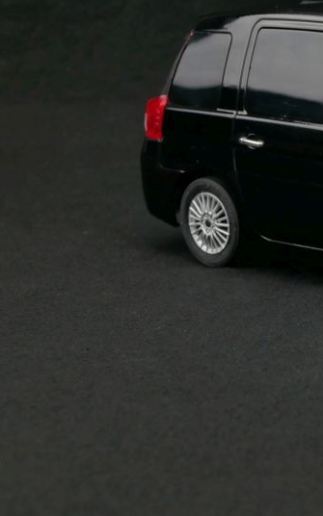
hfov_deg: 12.8
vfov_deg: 20.9
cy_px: 174
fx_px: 1394
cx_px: 425
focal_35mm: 99
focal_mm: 25
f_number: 8
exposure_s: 1/30
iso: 200
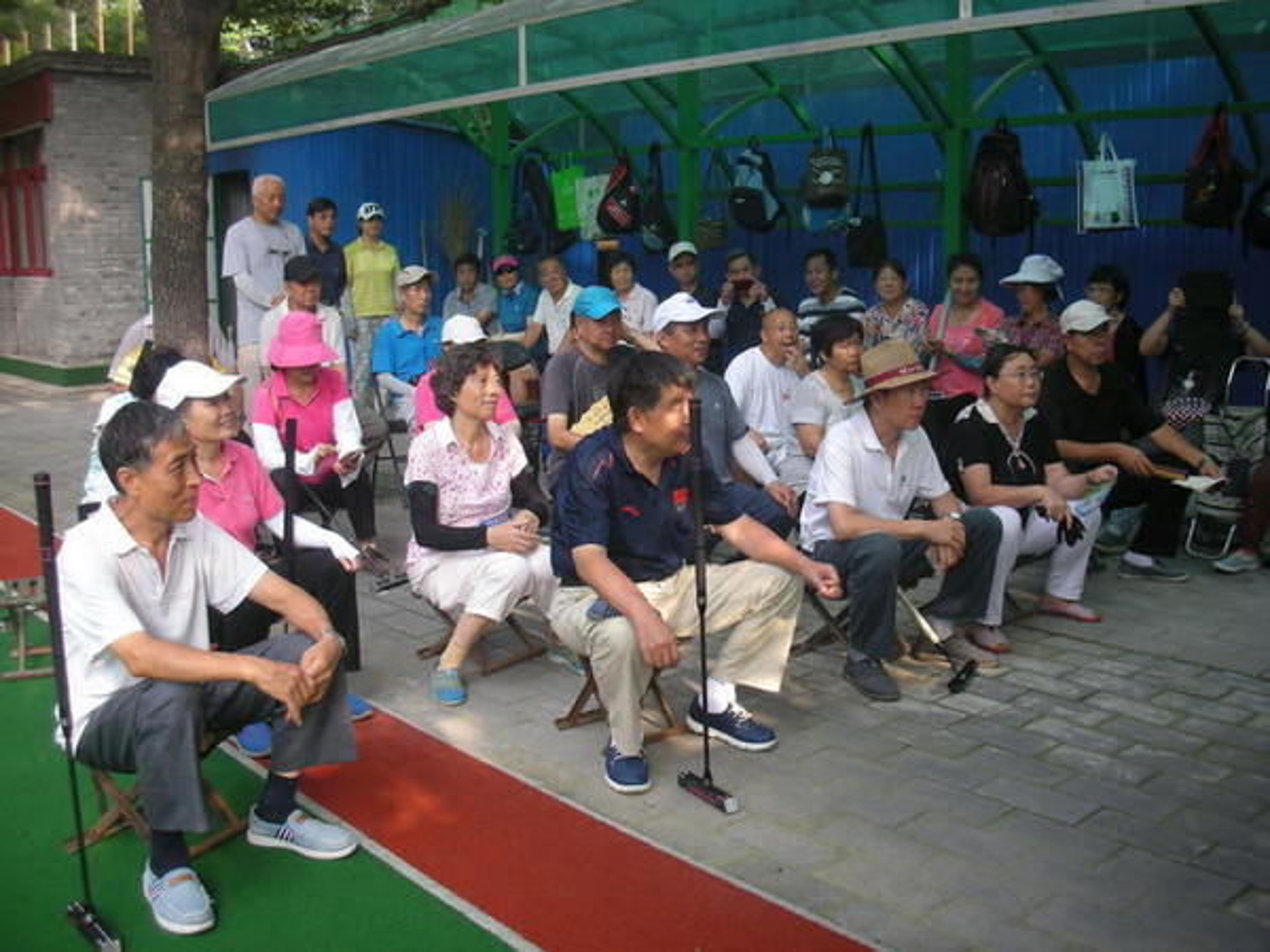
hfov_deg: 52.6
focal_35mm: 35
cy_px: 476
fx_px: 1284
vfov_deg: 40.7
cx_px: 635
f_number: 2.8
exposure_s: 1/121
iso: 50
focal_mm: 5.8
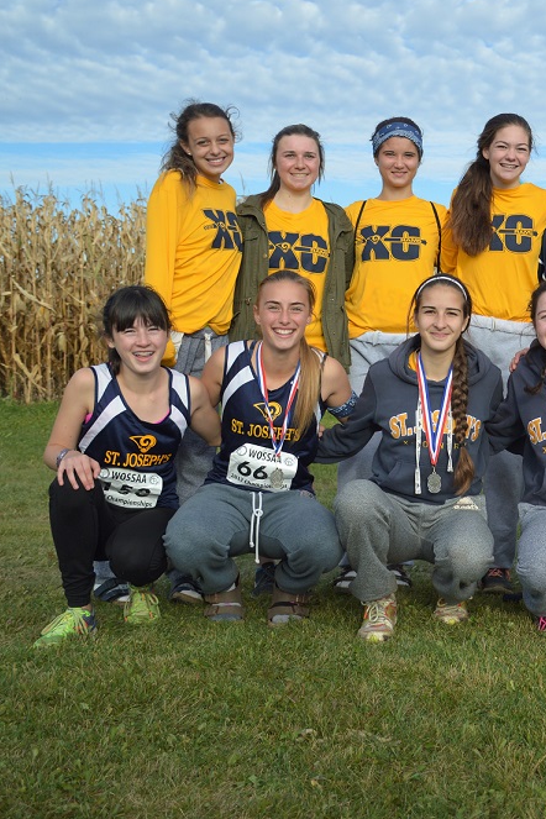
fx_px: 1046
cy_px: 410
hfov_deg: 26.8
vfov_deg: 42.7
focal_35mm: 46
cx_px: 608
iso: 100
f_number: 3.8
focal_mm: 20
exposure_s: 1/640
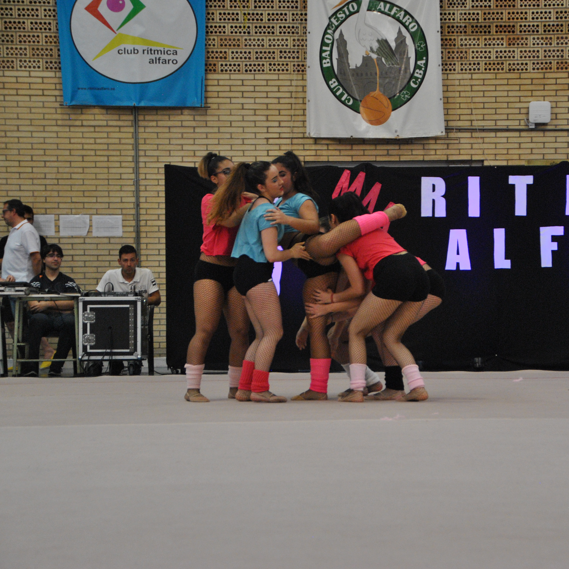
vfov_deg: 14.7
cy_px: 284
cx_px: 370
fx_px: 2213
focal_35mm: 119
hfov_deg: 14.6
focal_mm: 62
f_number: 5
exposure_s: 1/200
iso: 800
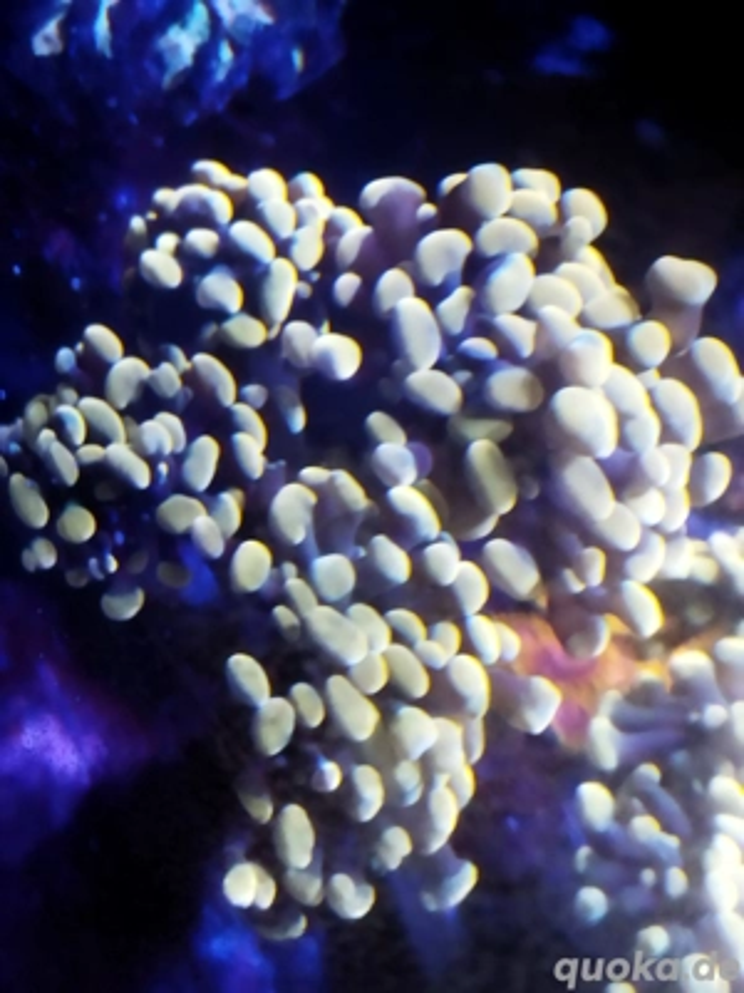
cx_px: 372
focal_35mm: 27
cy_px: 496
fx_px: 774
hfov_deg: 51.4
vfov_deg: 65.3
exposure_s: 1/20
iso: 1100
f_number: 1.79
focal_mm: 4.71
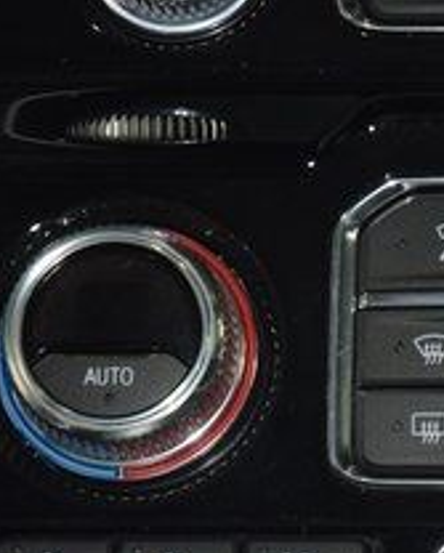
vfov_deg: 6.4
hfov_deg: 5.1
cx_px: 617
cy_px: 307
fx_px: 4966
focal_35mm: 303
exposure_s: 1/40
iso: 1400
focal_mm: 70
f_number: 4.5
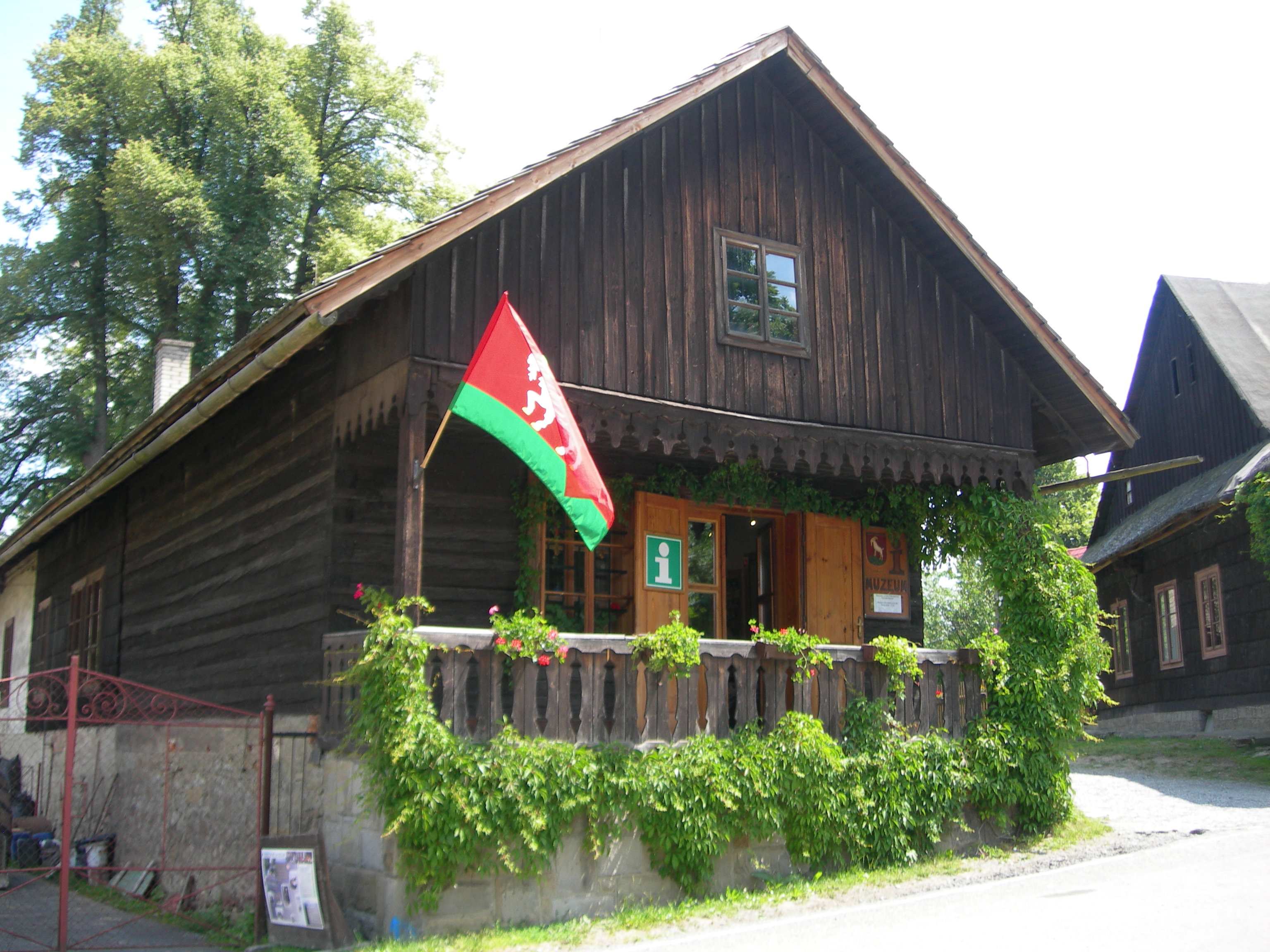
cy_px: 476
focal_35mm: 38
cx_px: 635
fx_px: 1394
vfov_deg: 37.7
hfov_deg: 49.0
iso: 50
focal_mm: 7.8
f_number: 2.8
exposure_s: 1/239
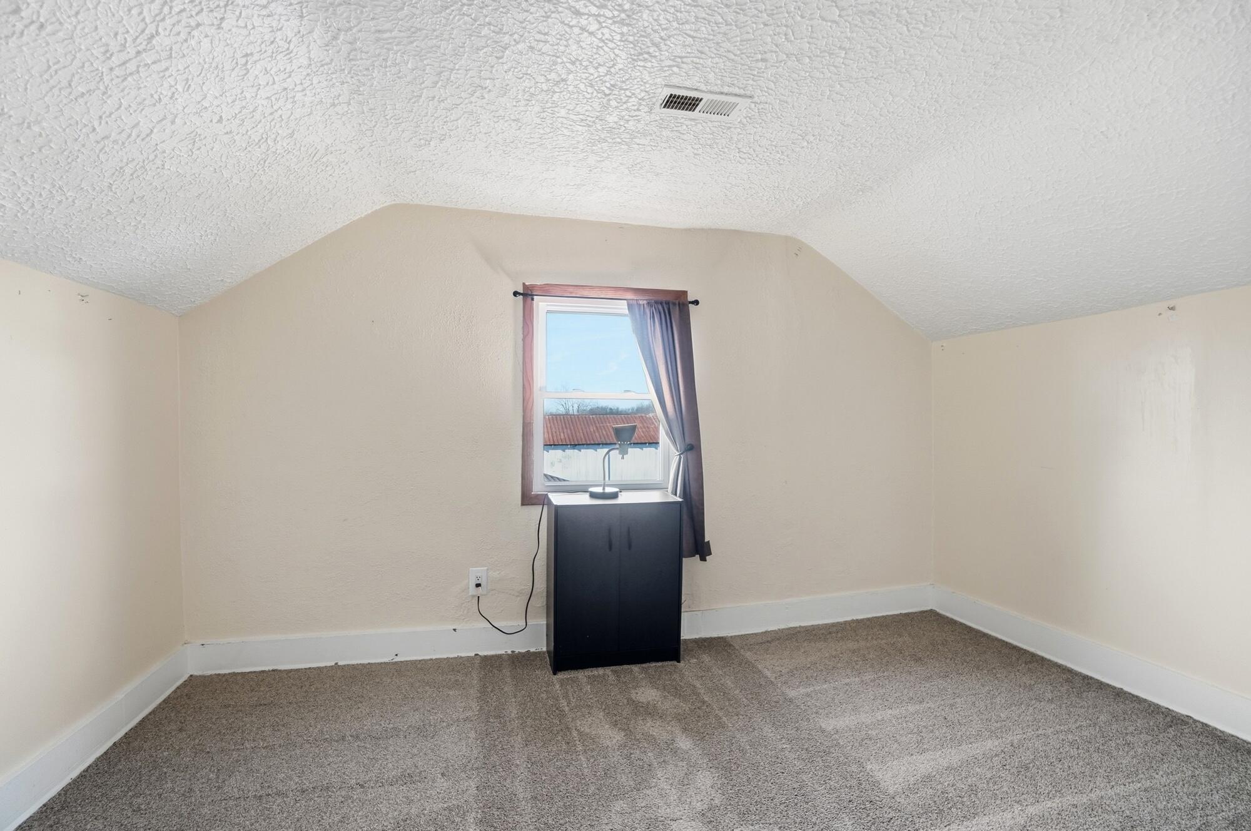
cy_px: 416
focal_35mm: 15
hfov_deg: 100.5
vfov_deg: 77.2
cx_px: 626
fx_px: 521
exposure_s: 1/200
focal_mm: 10
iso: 100
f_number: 4.5
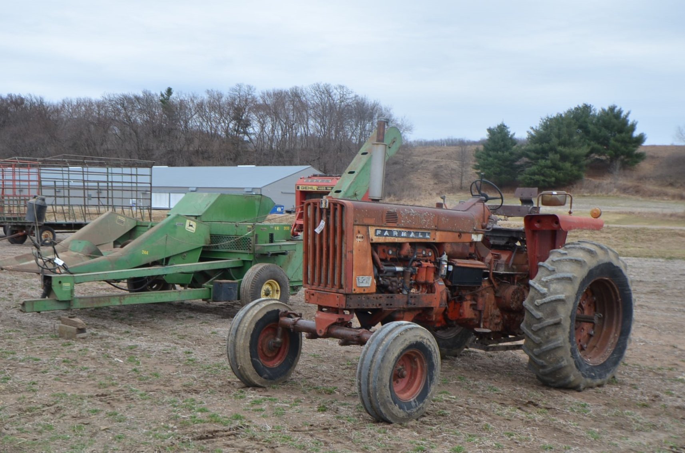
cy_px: 226
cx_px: 342
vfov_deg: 36.7
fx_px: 684
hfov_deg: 53.2
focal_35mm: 36
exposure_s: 1/100
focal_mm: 24
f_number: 6.3
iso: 200
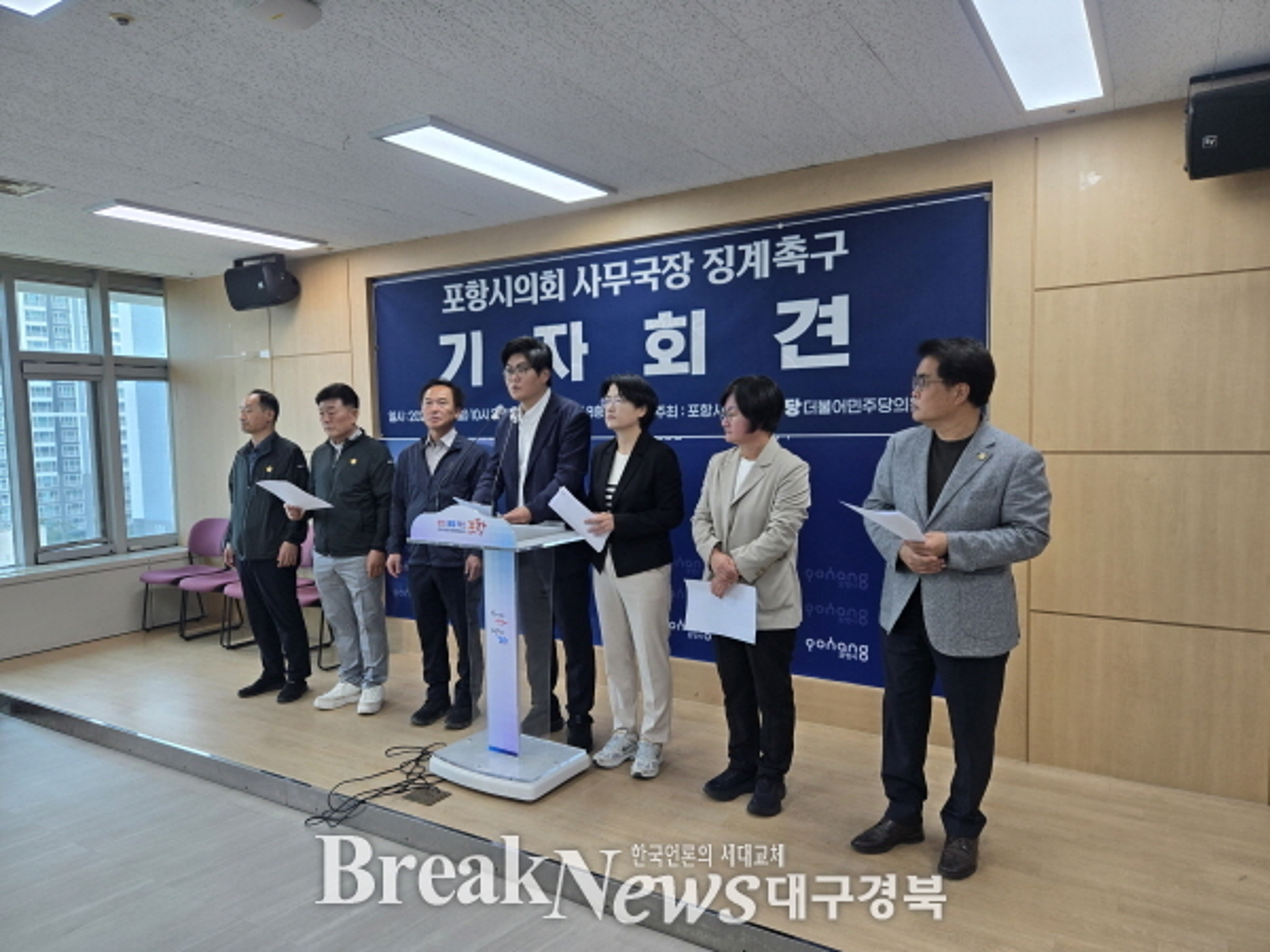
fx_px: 844
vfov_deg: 58.9
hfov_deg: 73.9
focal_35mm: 23
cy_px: 476
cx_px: 635
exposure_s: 1/120
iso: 64
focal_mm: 5.4
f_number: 1.8
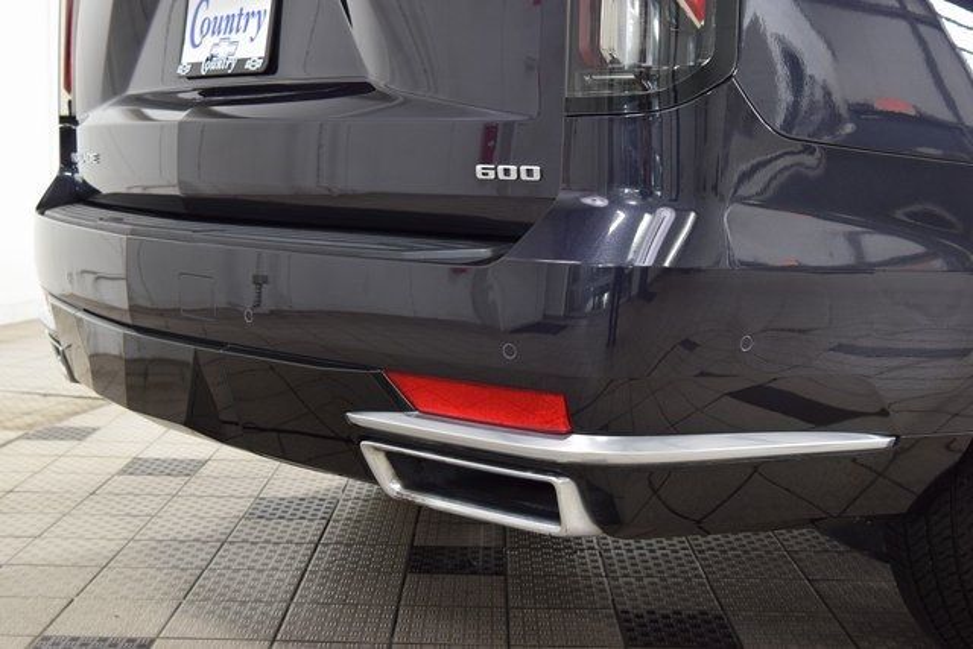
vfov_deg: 26.5
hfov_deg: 38.9
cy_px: 324
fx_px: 1379
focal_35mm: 51
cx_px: 486
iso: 1000
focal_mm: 34
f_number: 6.3
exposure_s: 1/15
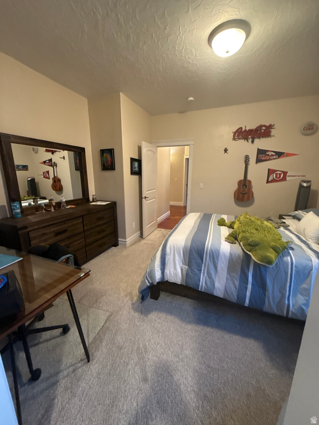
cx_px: 160
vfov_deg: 102.1
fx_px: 172
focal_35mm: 14
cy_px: 212
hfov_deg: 85.7
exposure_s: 1/60
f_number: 2.2
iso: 800
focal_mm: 2.22
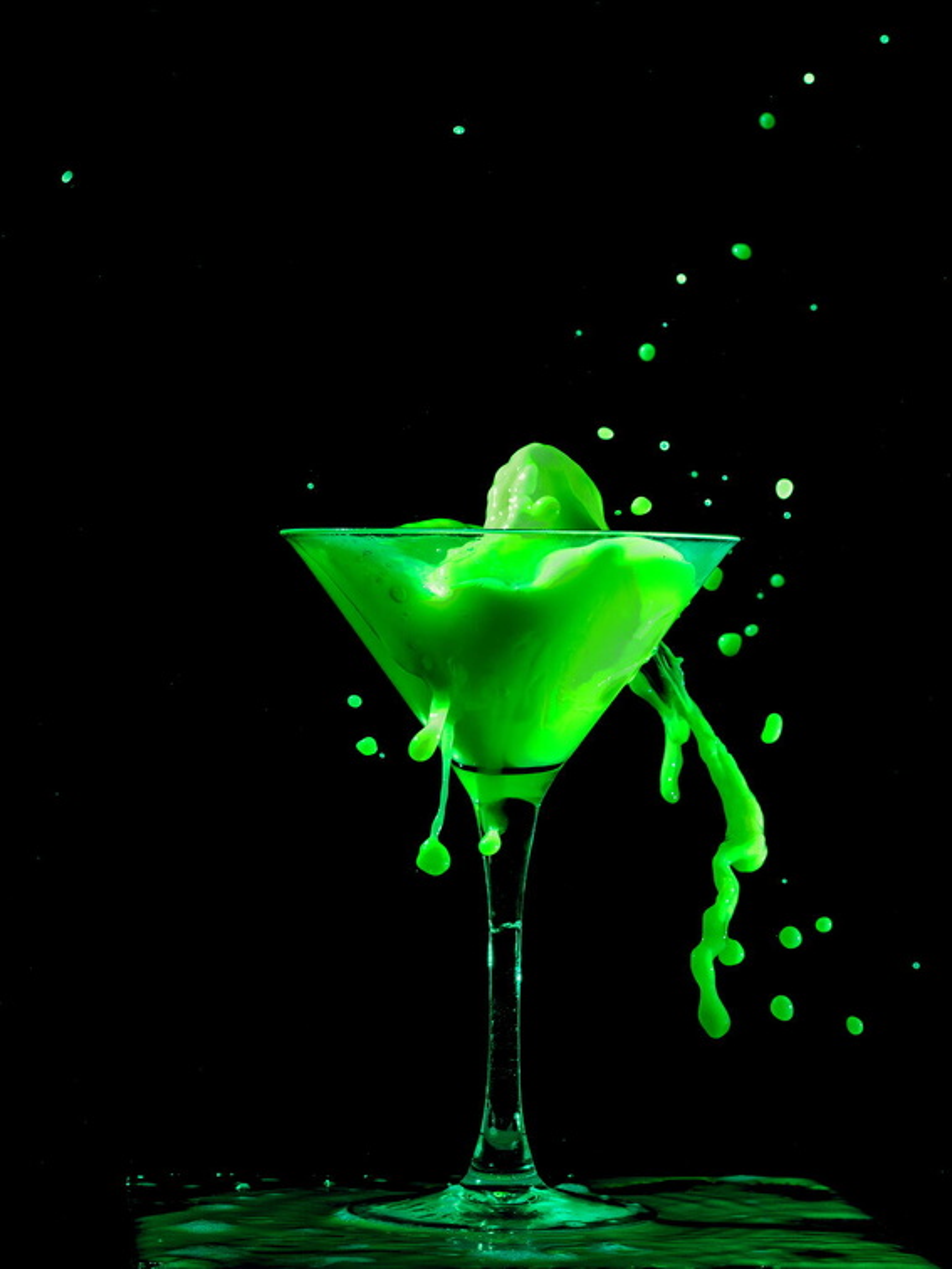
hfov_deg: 12.3
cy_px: 634
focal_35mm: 120
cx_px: 476
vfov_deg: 16.4
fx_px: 4400
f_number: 11
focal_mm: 60
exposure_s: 1/200
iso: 320
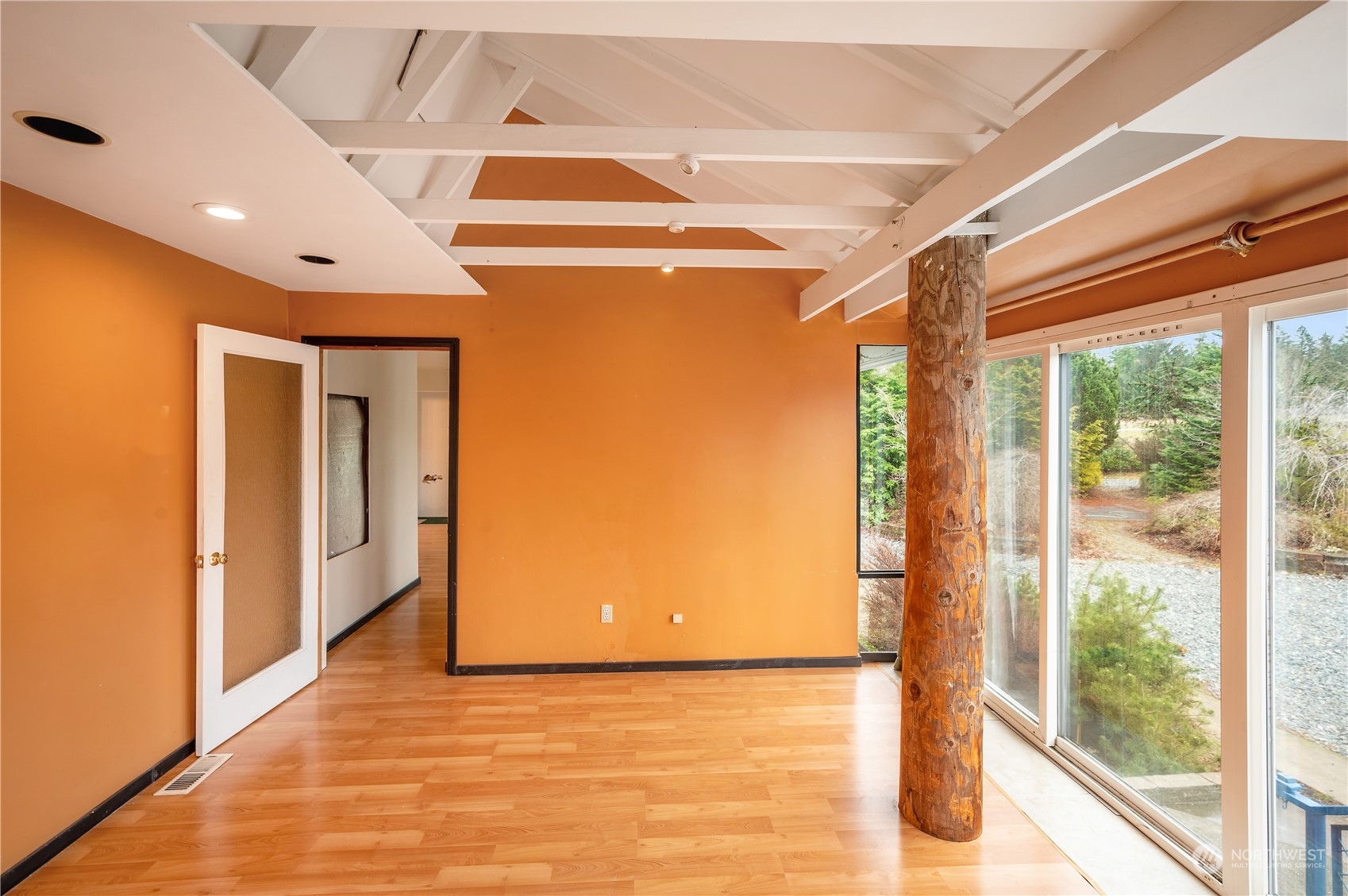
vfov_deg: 81.1
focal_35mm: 14
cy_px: 448
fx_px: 524
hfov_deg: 104.3
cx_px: 674
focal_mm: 14
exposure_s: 1/50
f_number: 8
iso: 200
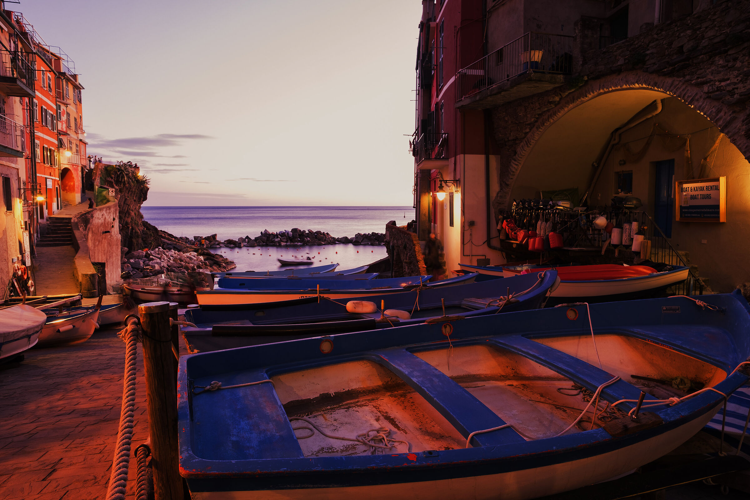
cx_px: 375
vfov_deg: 59.5
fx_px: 437
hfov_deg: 81.2
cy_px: 250
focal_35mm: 21
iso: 200
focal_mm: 14
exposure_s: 3
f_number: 8
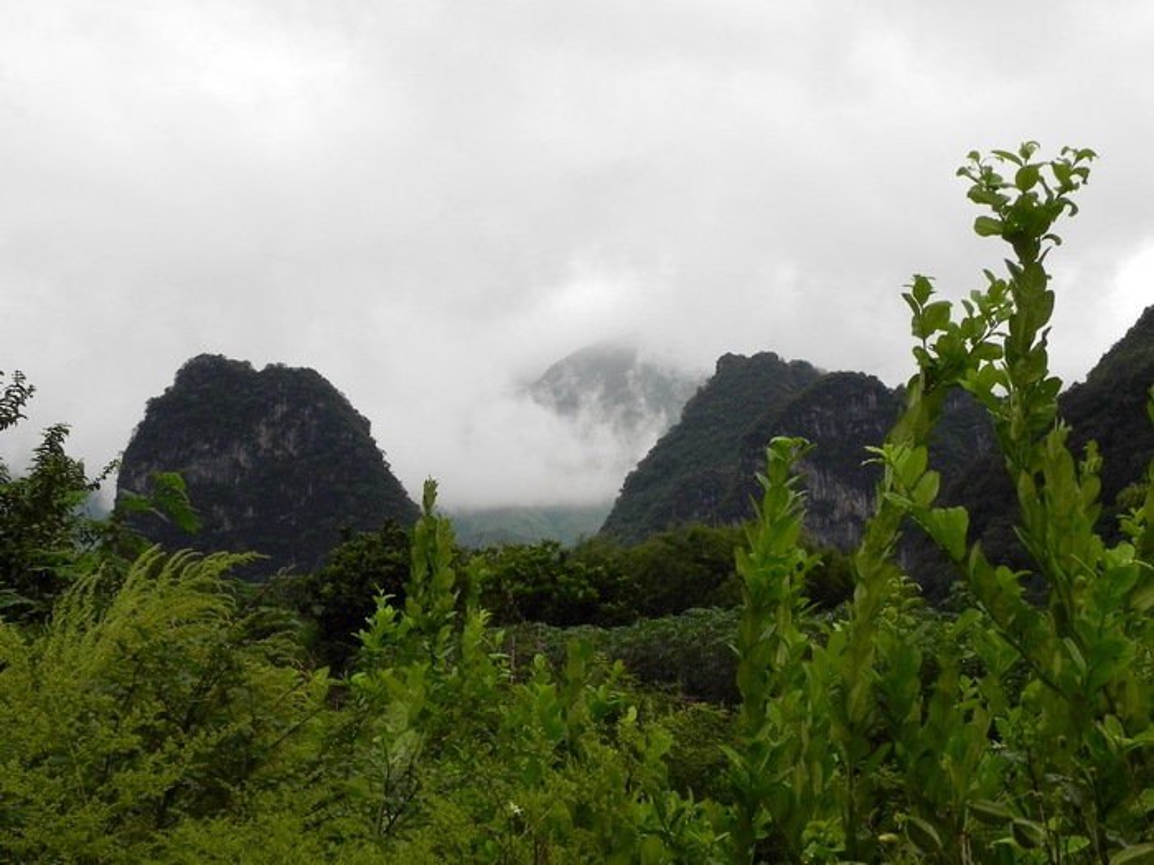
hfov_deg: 26.0
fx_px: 2500
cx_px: 577
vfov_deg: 19.6
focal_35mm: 75
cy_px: 432
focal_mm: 13.4
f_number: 5.6
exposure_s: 1/195
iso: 160
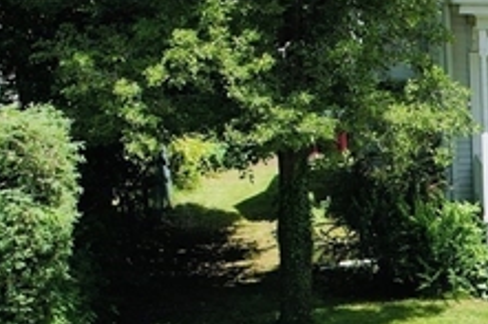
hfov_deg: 18.4
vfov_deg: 13.2
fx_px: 1382
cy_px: 341
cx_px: 669
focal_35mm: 102
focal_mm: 8.38
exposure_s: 1/1600
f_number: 2.8
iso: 100
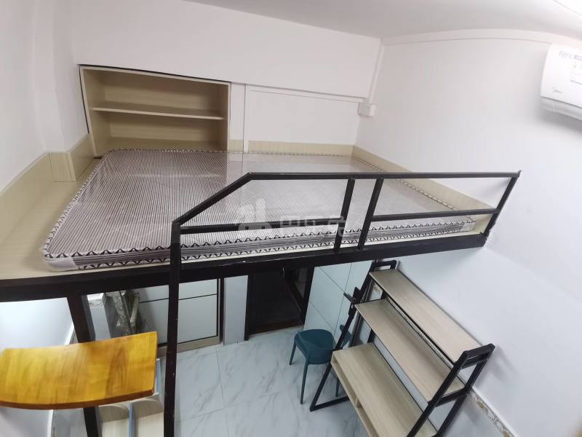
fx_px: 286
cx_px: 291
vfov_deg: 74.7
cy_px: 218
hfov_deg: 91.0
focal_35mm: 17
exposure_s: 1/33.3
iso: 200
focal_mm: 1.78
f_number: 2.4
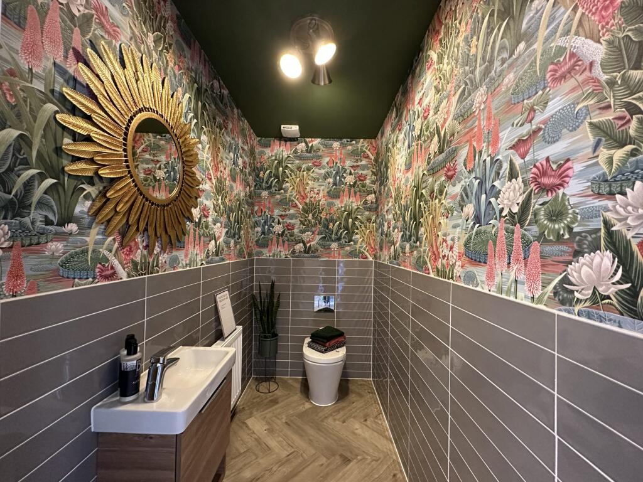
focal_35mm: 14
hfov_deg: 102.1
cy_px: 241
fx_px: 260
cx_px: 322
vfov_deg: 85.7
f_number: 2.2
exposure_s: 1/50
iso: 640
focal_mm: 2.22
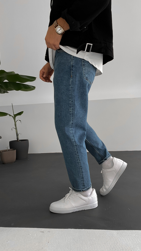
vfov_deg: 61.0
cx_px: 92
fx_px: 213
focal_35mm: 32
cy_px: 127
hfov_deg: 36.4
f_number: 1.8
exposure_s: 1/120
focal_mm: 3
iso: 50
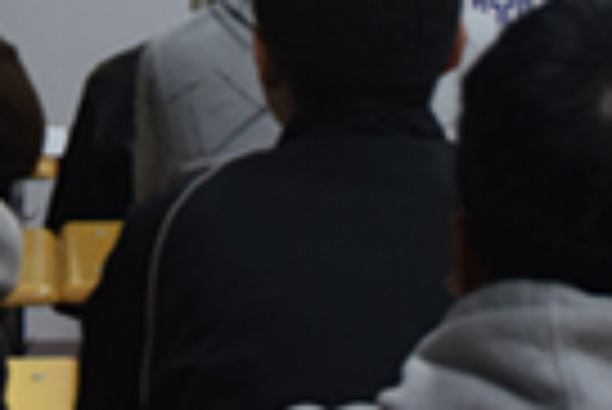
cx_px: 338
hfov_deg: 9.2
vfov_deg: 6.0
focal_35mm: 224
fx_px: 3805
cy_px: -487
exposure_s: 1/60
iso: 800
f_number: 4
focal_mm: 29
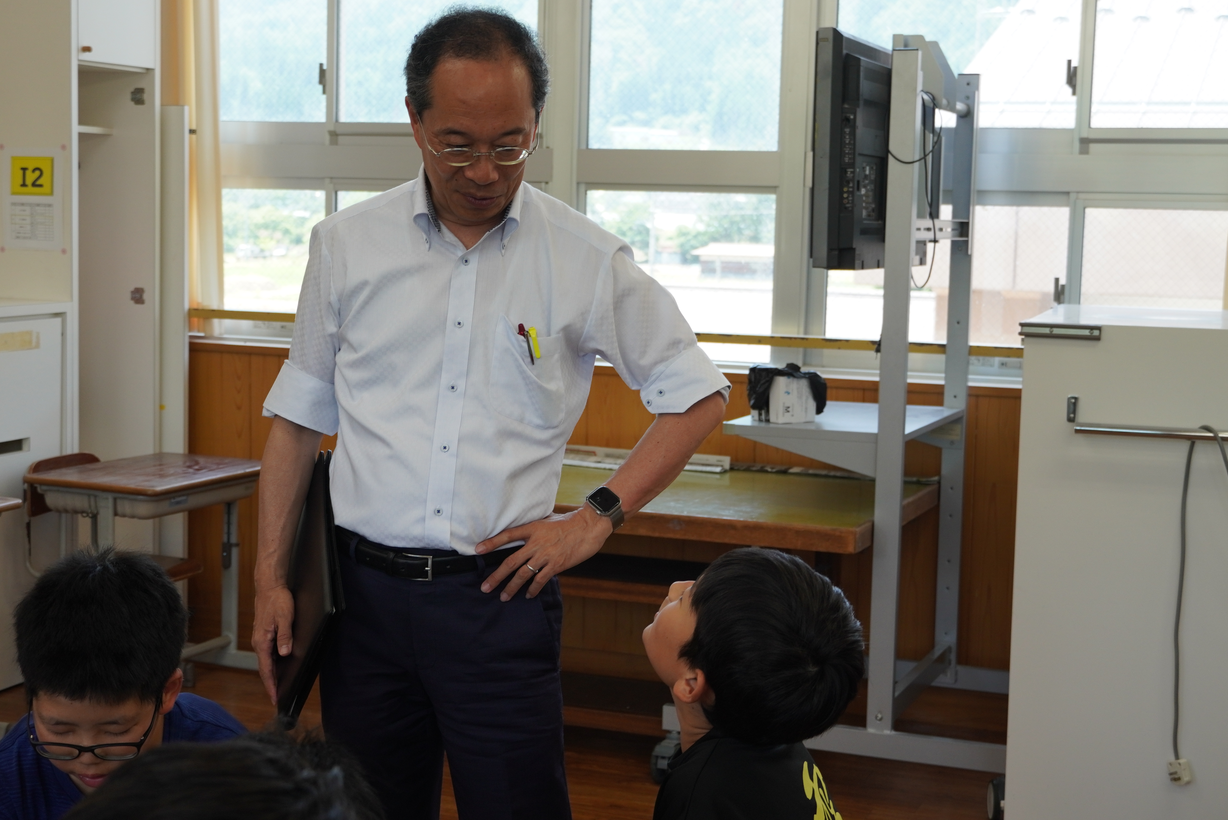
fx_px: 1979
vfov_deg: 23.4
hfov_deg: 34.4
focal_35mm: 58
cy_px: 401
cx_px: 562
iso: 320
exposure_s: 1/160
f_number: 4.5
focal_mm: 34
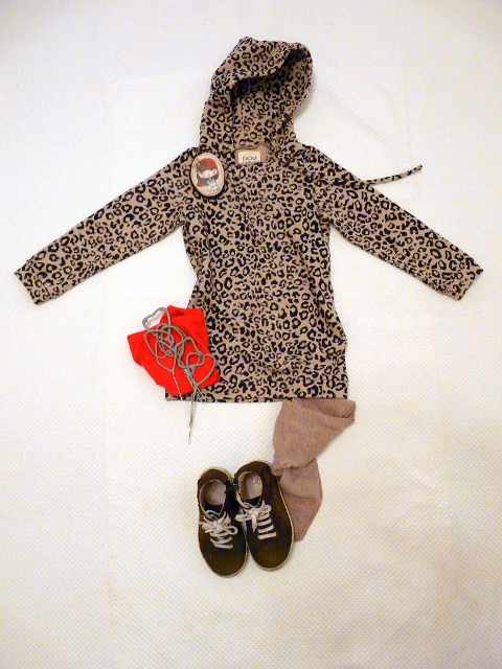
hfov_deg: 49.7
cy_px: 334
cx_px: 251
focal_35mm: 28
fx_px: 541
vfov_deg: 63.4
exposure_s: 1/20
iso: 400
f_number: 2.8
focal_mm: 4.6
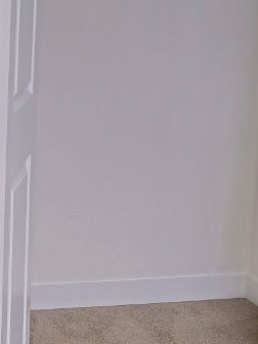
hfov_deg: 16.0
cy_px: 136
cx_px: -52
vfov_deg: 22.0
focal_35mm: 89
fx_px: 884
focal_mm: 6.3
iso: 200
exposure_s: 1/120
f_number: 1.7
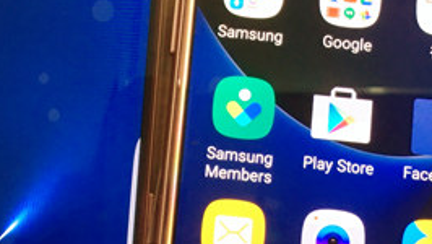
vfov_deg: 14.4
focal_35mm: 83
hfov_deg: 25.5
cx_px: 156
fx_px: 951
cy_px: 4
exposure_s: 1/17
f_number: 2.2
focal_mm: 4.15
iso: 64
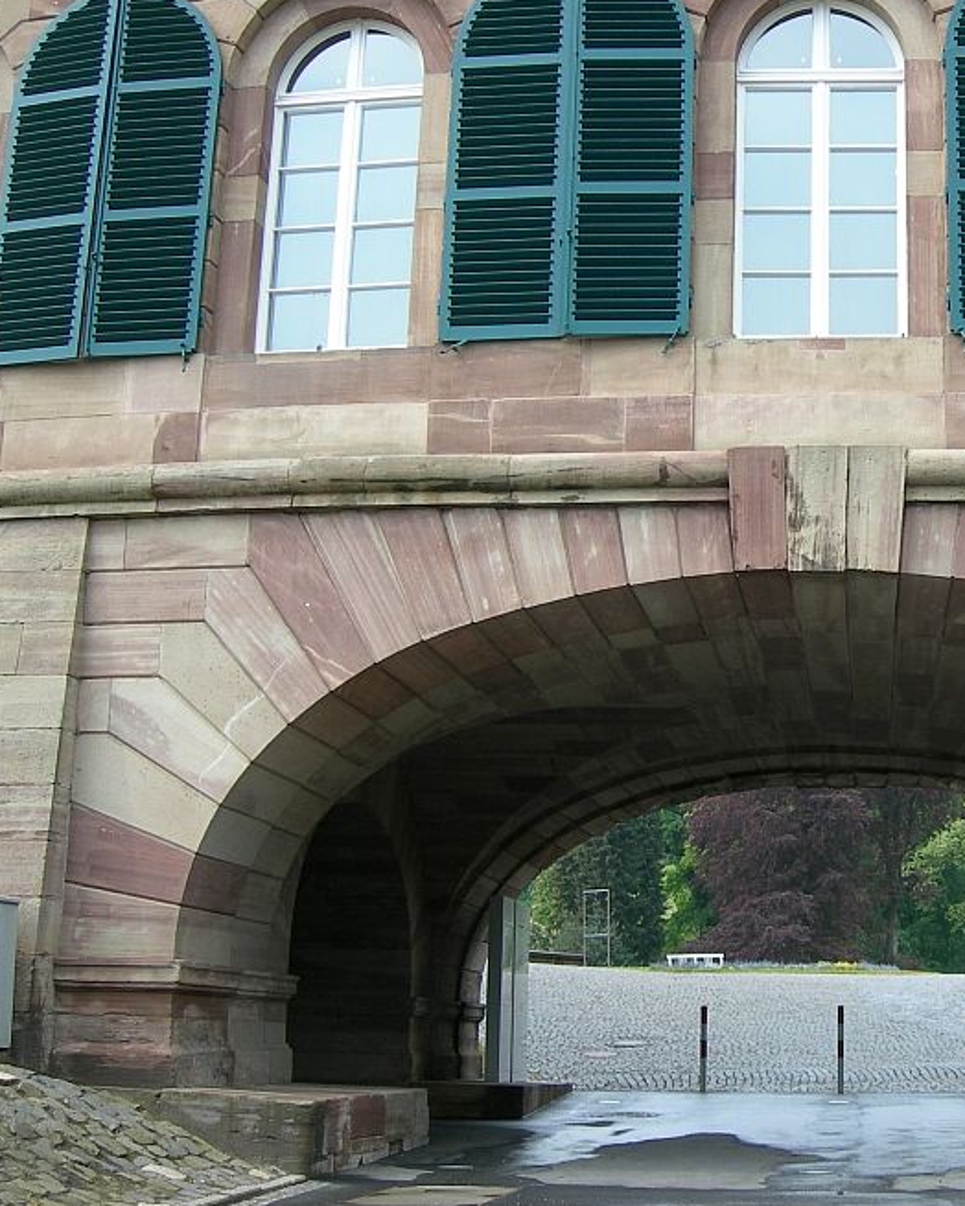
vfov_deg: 32.5
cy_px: 582
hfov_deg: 25.6
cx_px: 814
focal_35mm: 58
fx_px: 2071
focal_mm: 7.8
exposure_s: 1/296
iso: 50
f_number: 2.8
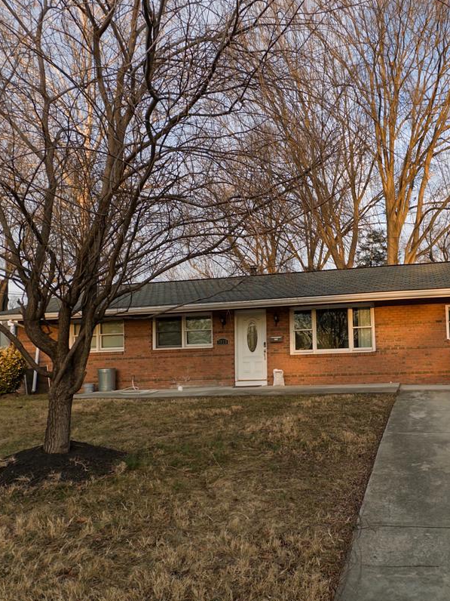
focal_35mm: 27
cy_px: 333
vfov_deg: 65.1
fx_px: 468
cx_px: 334
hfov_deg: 49.4
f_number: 2.2
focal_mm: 2.22
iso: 32
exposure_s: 1/173
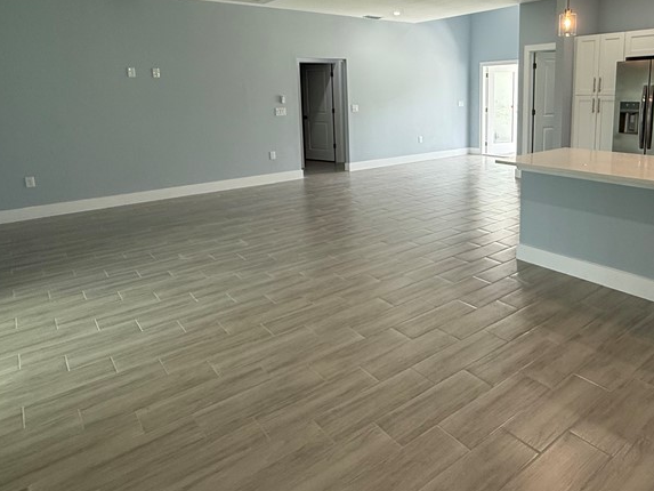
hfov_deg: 68.4
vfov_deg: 53.7
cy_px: 161
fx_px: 472
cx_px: 406
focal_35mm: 25
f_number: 2.2
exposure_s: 1/120
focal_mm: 2.22
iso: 125
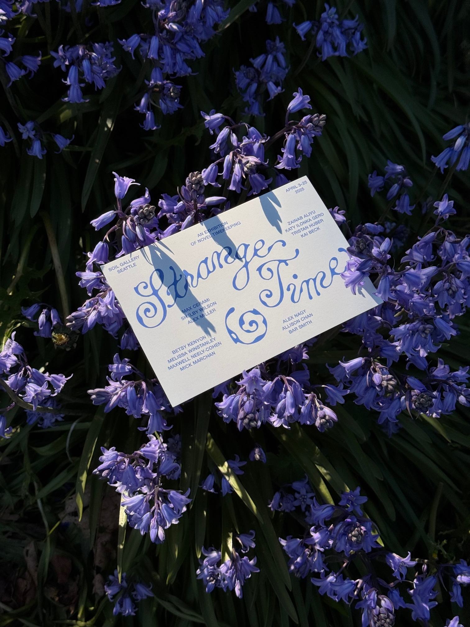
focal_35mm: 48
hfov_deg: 30.3
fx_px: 869
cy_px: 314
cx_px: 235
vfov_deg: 39.7
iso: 64
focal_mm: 6.76
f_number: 1.78
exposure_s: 1/7937
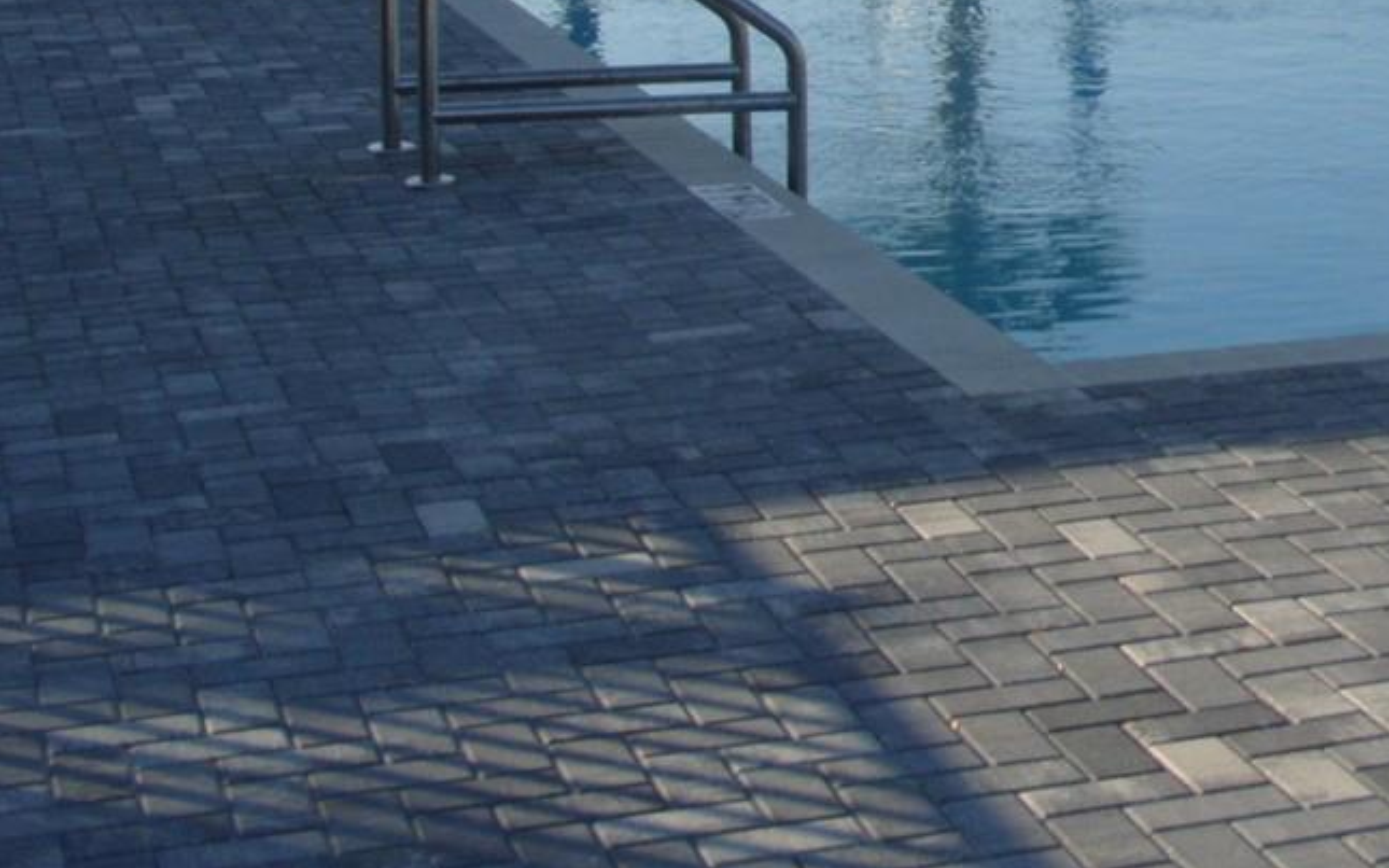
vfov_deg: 13.8
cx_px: 1411
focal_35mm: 92
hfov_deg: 21.7
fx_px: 3482
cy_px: -181
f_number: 2.8
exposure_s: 1/2000
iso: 80
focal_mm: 7.8
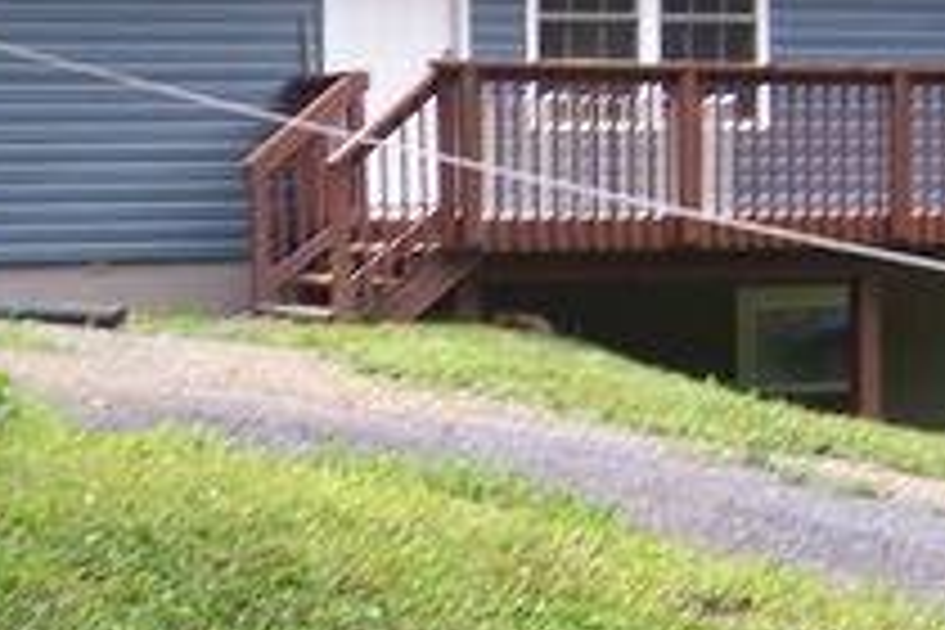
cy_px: 261
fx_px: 3255
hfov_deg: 16.5
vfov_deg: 11.1
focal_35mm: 124
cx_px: 369
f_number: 3.4
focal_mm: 8.2
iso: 80
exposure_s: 1/90
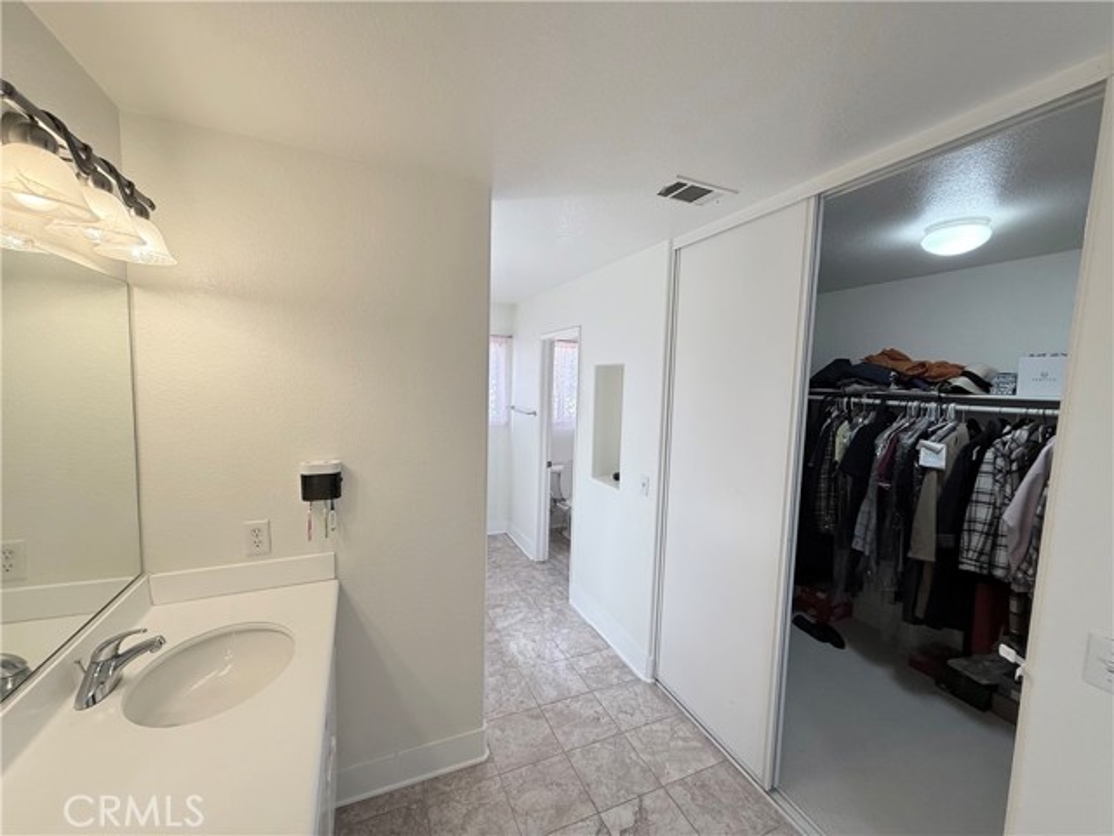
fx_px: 451
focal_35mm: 14
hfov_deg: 102.1
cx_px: 557
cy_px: 418
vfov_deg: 85.7
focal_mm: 2.22
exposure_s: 1/120
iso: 100
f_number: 2.2
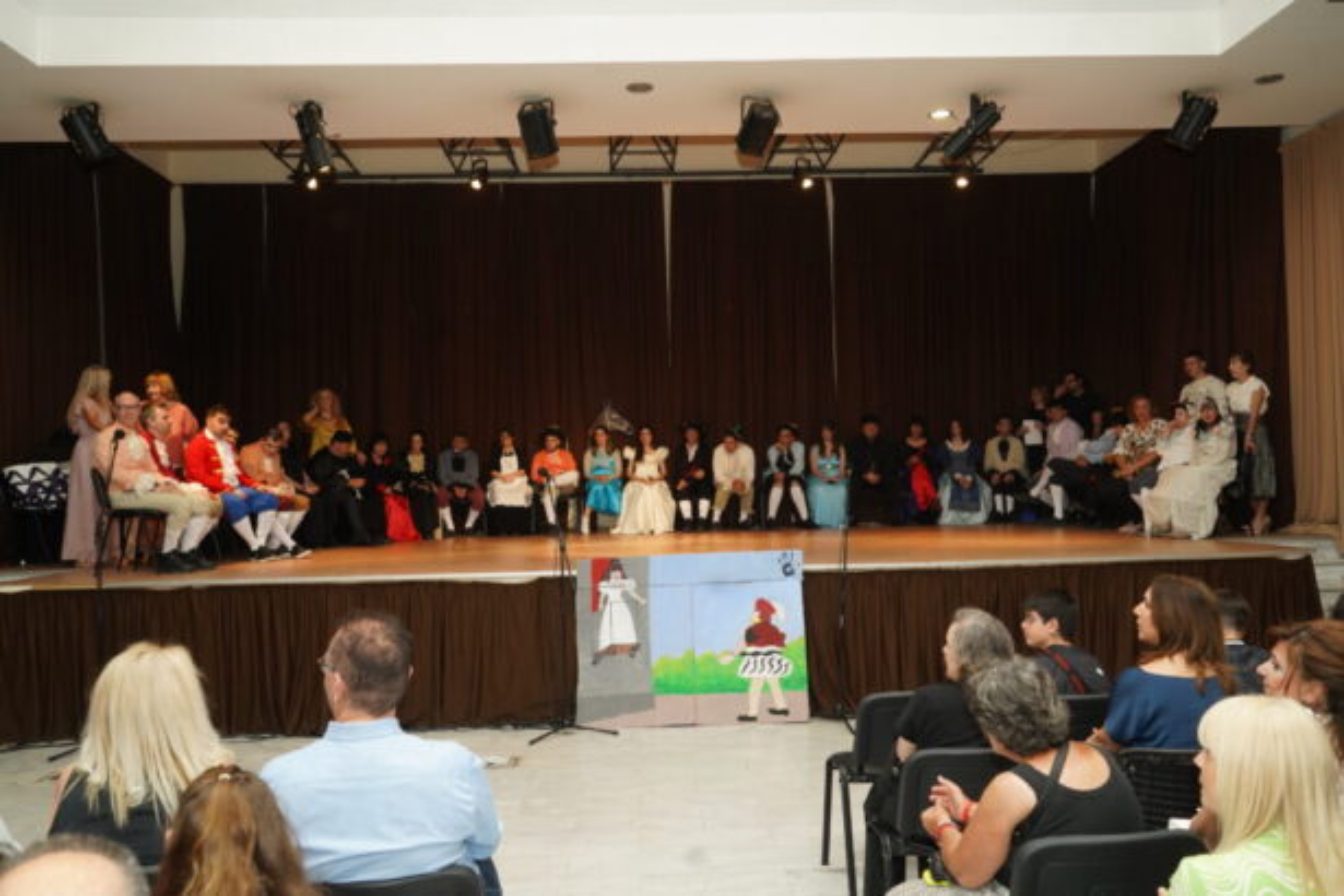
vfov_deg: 45.0
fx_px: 1083
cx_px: 672
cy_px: 448
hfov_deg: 63.7
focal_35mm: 29
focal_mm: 29
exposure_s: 1/250
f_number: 5.6
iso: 1600
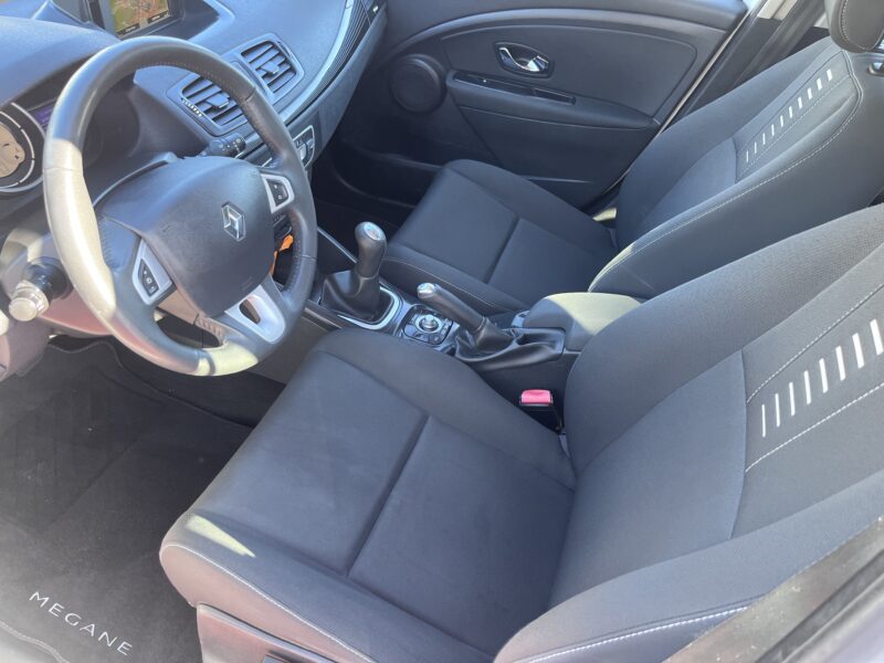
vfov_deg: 53.1
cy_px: 332
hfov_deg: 67.3
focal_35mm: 26
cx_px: 442
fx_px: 664
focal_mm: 5.1
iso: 125
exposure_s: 1/117
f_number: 1.6
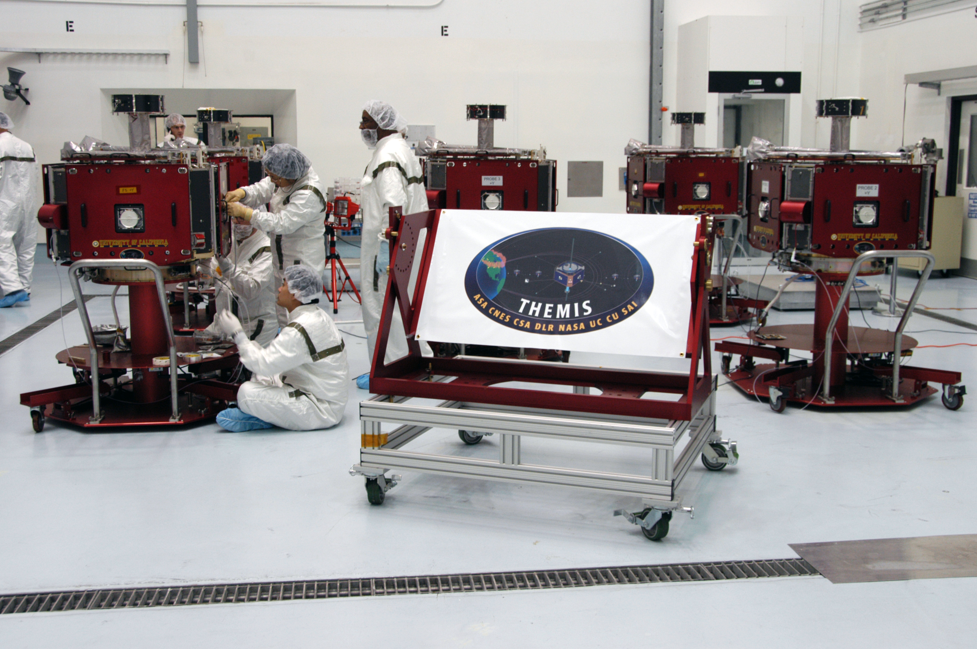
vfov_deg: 33.3
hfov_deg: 48.5
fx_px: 1085
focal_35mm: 40
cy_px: 304
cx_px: 473
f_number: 5
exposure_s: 1/40
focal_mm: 24
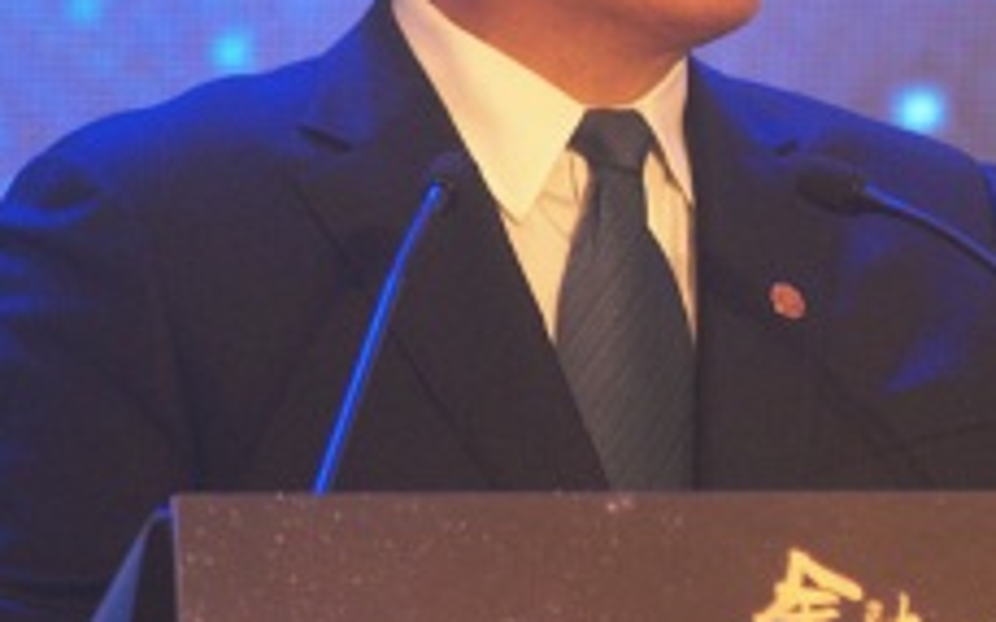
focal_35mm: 834
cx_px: 839
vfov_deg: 1.6
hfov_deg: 2.5
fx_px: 22633
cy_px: 83
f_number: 5.6
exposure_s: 1/30
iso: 400
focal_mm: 250
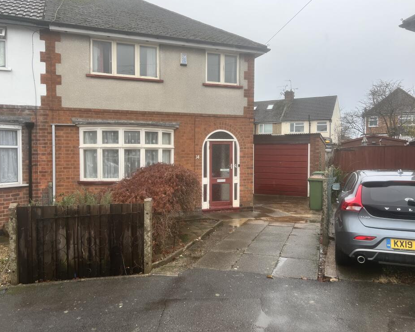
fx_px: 344
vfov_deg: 51.5
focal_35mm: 28
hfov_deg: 62.2
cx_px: 201
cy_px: 161
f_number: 1.5
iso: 50
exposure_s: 1/336
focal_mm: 5.7
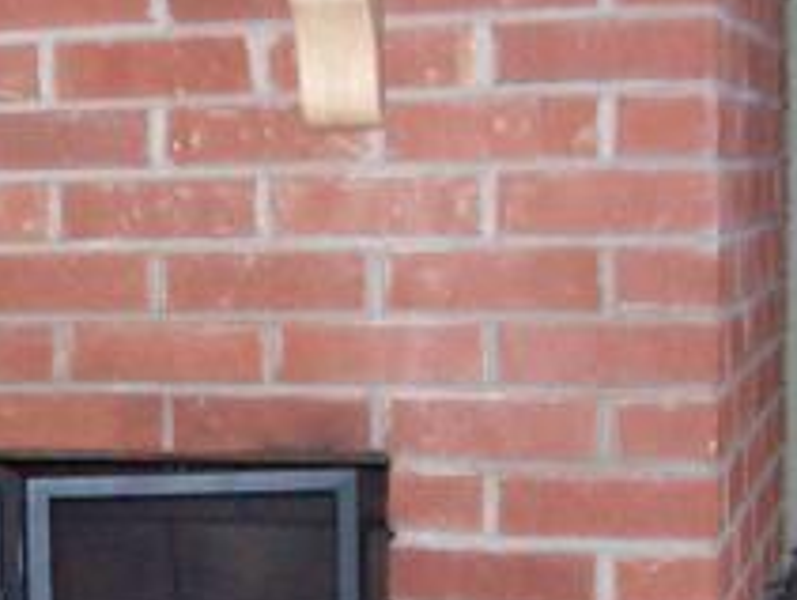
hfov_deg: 17.4
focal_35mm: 109
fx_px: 2514
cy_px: 442
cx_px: -68
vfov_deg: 13.6
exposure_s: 1/64
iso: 200
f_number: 2.7
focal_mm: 6
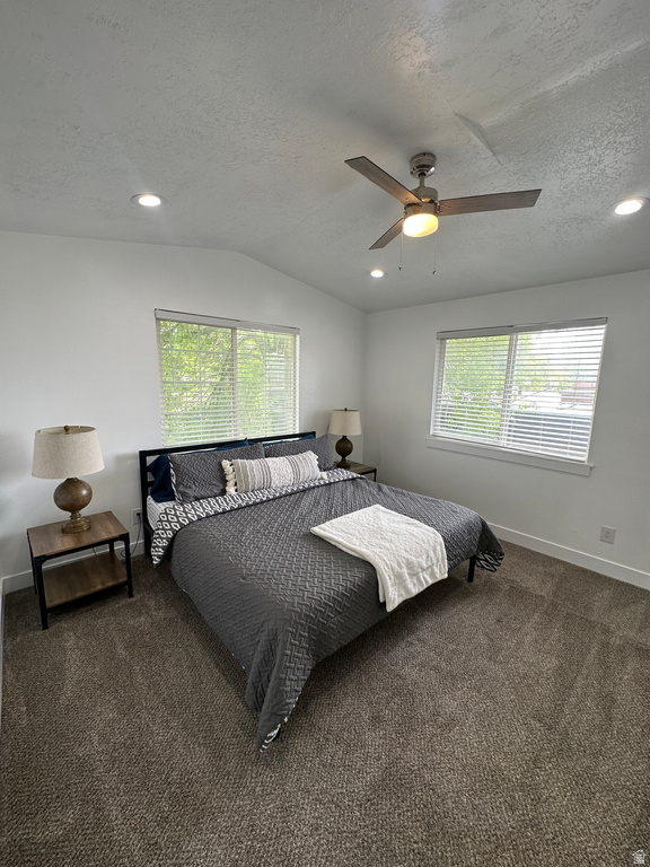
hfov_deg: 85.7
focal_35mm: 14
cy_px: 434
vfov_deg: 102.1
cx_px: 325
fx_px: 351
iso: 80
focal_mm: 2.22
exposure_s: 1/120
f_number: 2.2
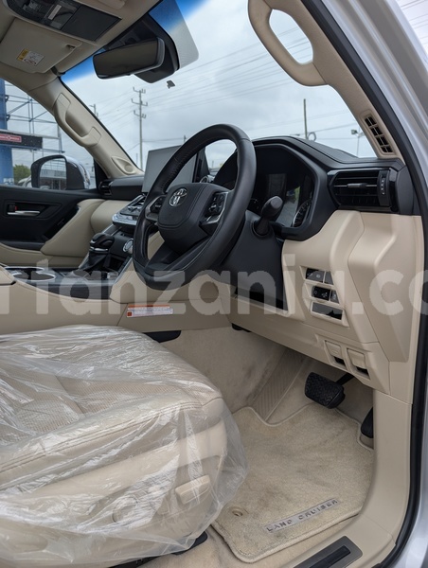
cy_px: 284
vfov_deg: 71.5
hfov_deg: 57.0
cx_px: 214
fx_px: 395
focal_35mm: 24
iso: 19
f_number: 1.68
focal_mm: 6.9
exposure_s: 1/892
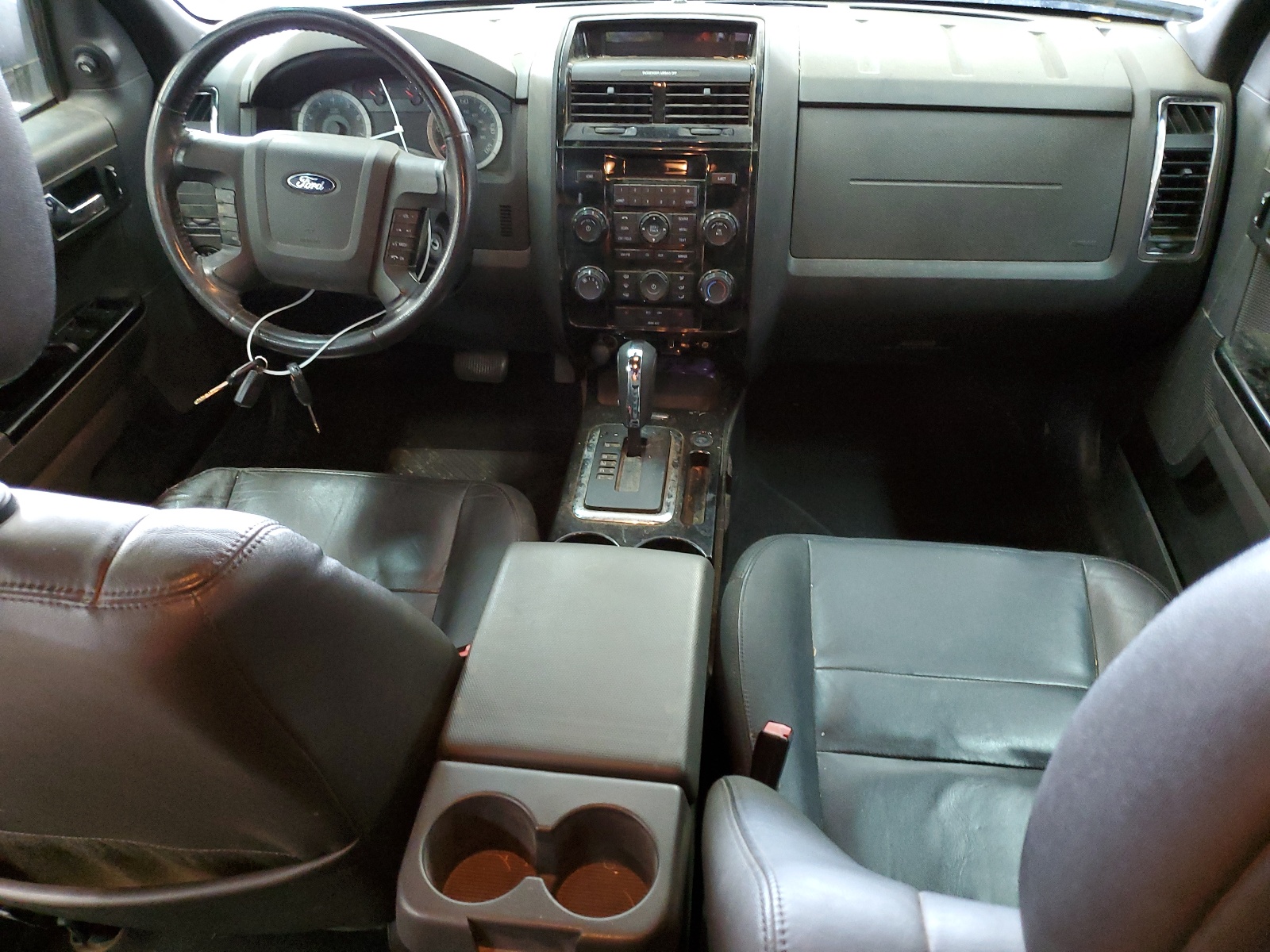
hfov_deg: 67.3
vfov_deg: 53.1
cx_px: 635
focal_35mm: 26
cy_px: 476
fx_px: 954
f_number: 1.5
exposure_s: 1/17
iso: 289
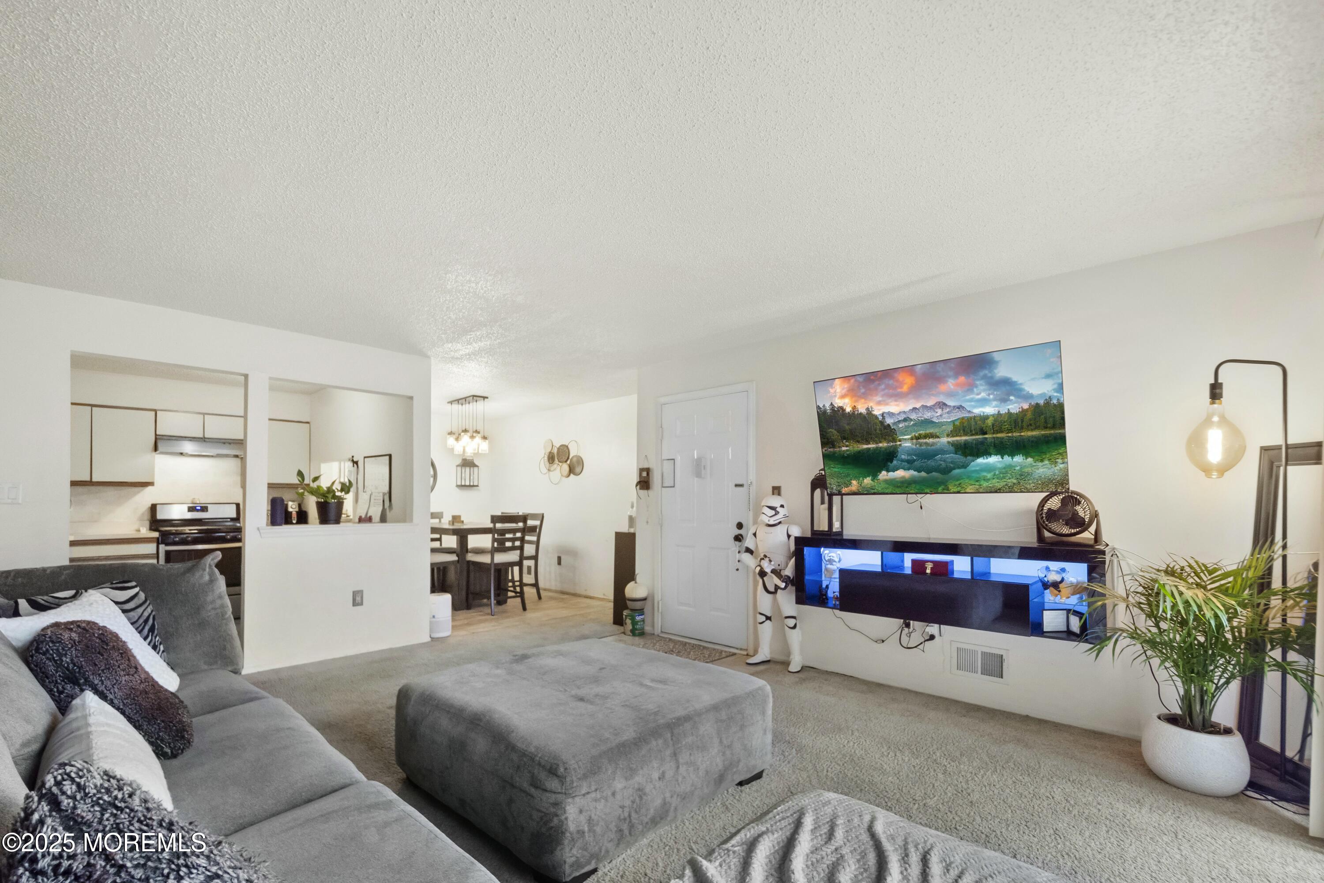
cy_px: 442
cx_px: 662
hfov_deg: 100.4
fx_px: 552
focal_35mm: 15
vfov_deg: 77.3
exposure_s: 1/10
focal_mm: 10
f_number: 8
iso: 250
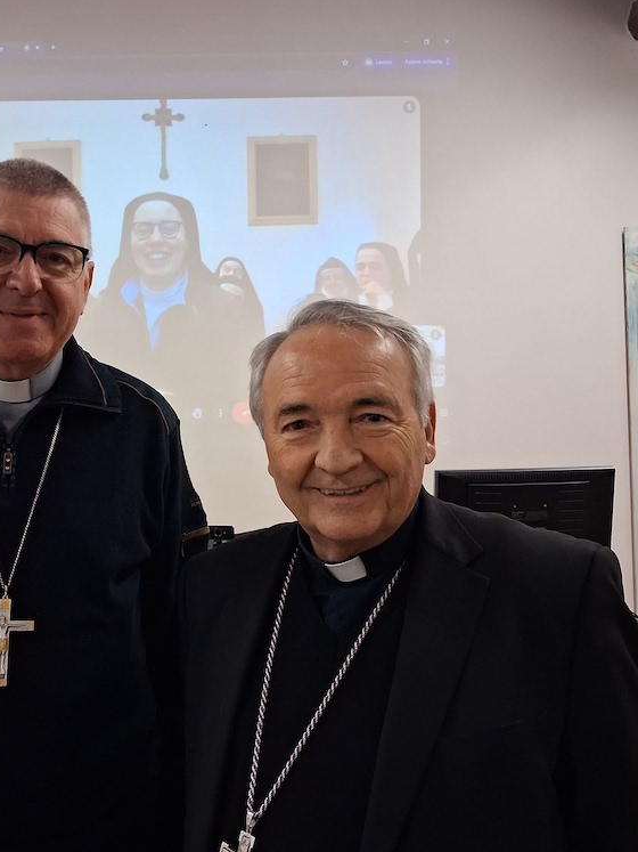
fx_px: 910
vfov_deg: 50.1
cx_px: 173
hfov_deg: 37.9
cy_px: 415
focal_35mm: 37
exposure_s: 1/100
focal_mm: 4
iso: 400
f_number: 1.8
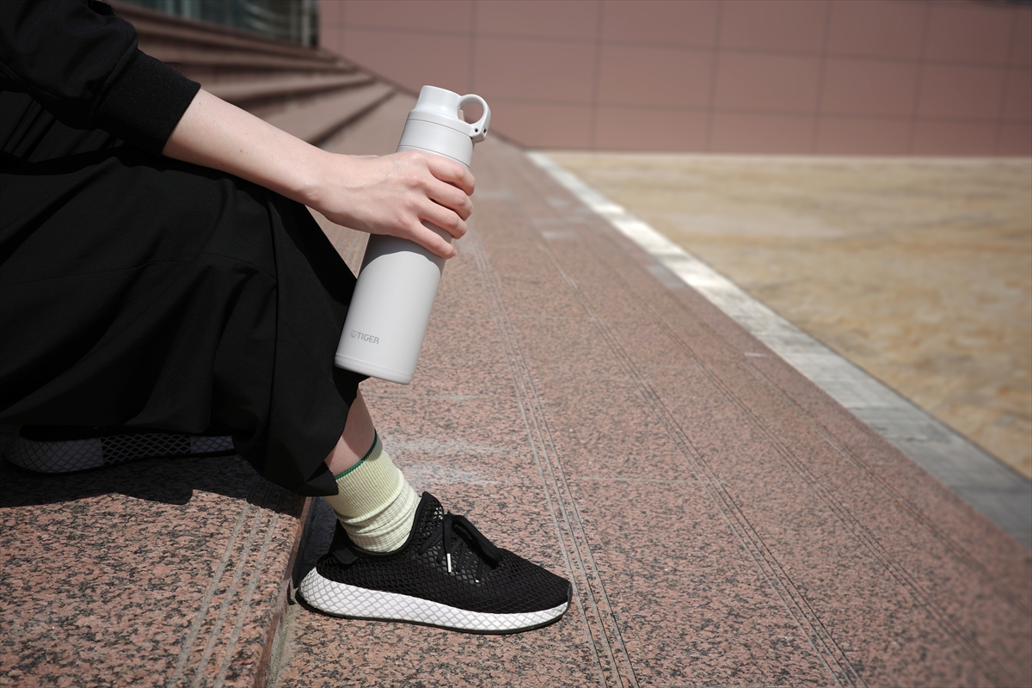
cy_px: 344
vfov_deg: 33.4
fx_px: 1147
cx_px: 516
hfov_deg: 48.5
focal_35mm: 40
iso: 100
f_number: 5.6
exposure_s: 1/800
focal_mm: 26
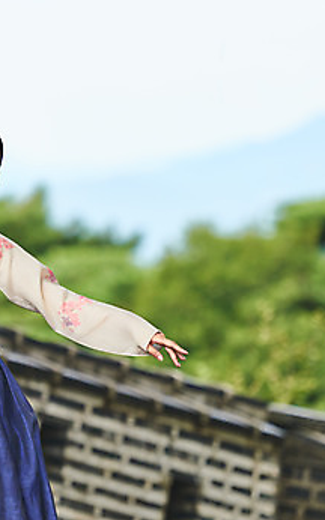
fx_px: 4383
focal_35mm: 309
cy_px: 260
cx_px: 74
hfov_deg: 4.2
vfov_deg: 6.8
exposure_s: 1/5000
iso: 320
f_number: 2.8
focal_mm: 175
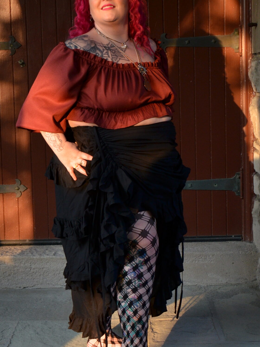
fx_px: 691
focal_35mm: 69
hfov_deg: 21.3
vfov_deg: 28.1
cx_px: 123
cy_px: 144
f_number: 5.6
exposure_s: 1/200
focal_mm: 28
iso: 400
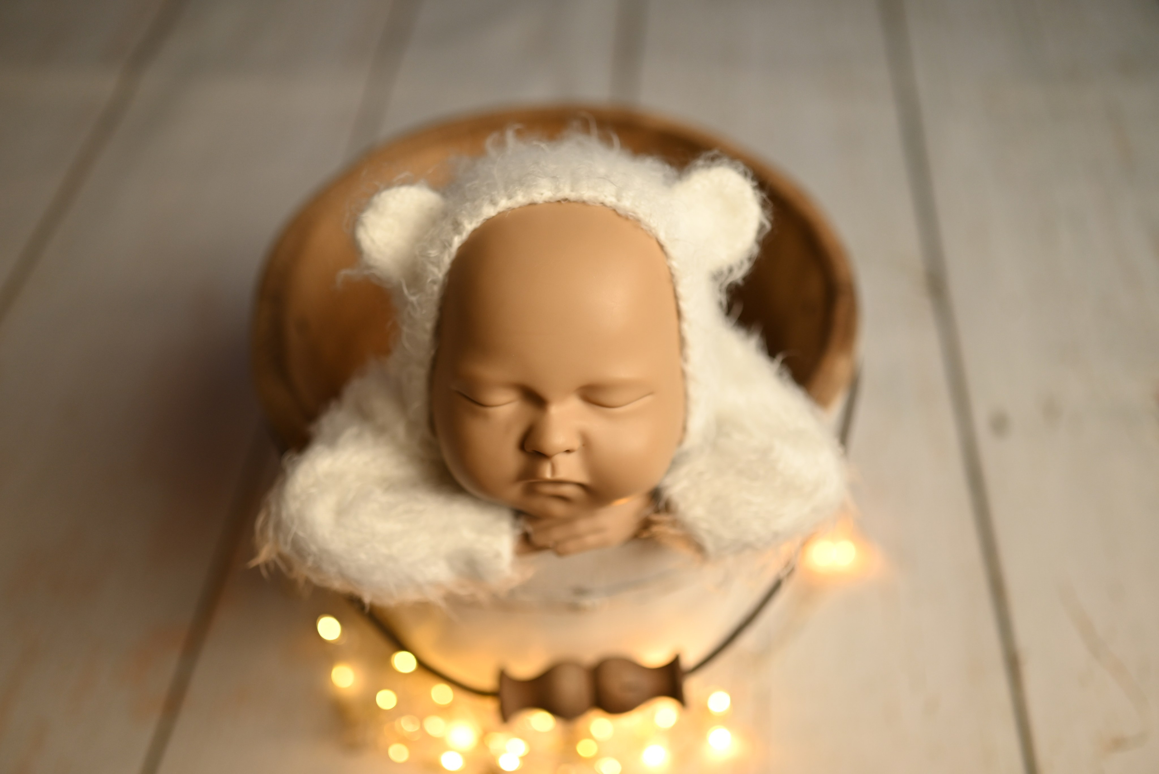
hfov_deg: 54.4
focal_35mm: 35
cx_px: 580
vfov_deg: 37.9
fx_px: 1127
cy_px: 387
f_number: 1.8
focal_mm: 35
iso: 250
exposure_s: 1/125
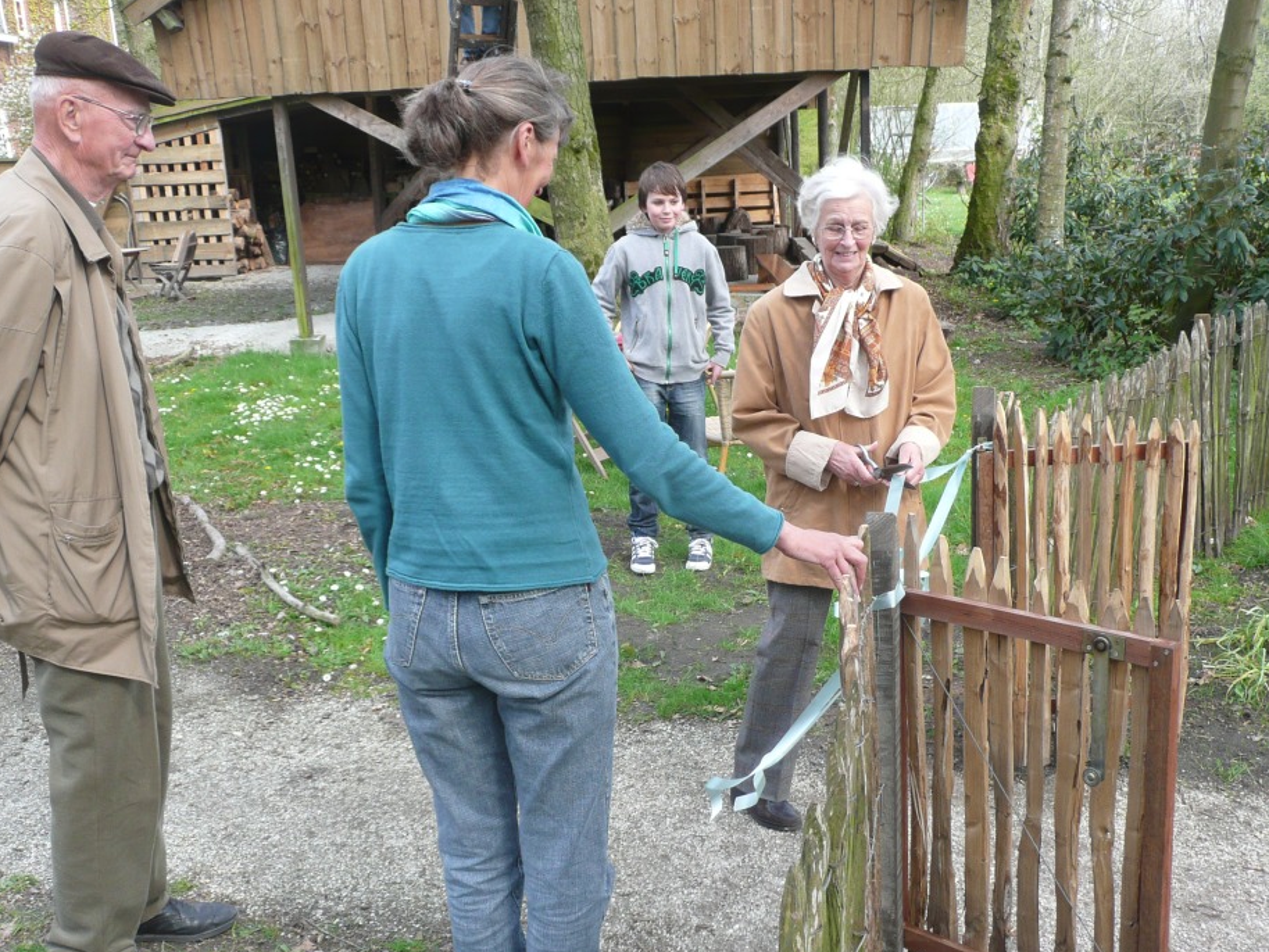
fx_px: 1283
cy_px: 512
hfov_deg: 52.5
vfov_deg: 40.7
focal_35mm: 35
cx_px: 689
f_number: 3.5
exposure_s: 1/100
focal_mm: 5.2
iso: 100
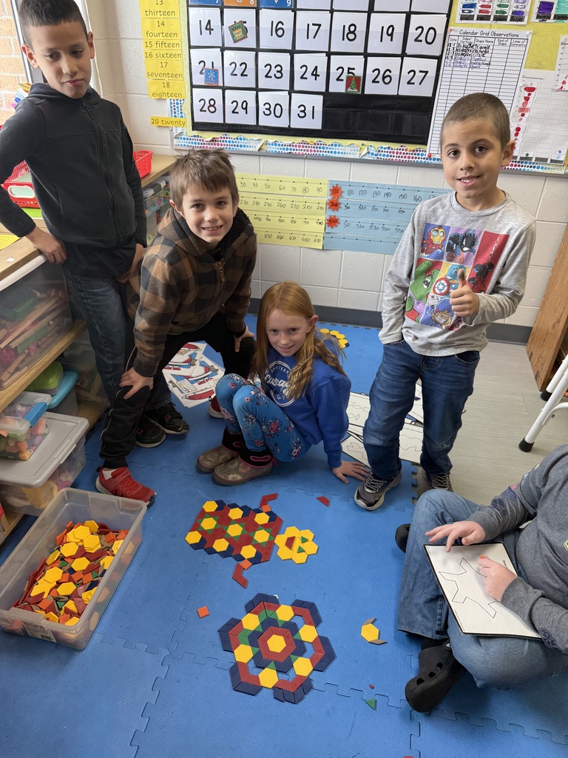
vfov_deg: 71.6
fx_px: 525
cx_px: 284
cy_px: 379
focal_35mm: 24
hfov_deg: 56.8
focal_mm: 6.76
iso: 100
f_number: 1.78
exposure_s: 1/120
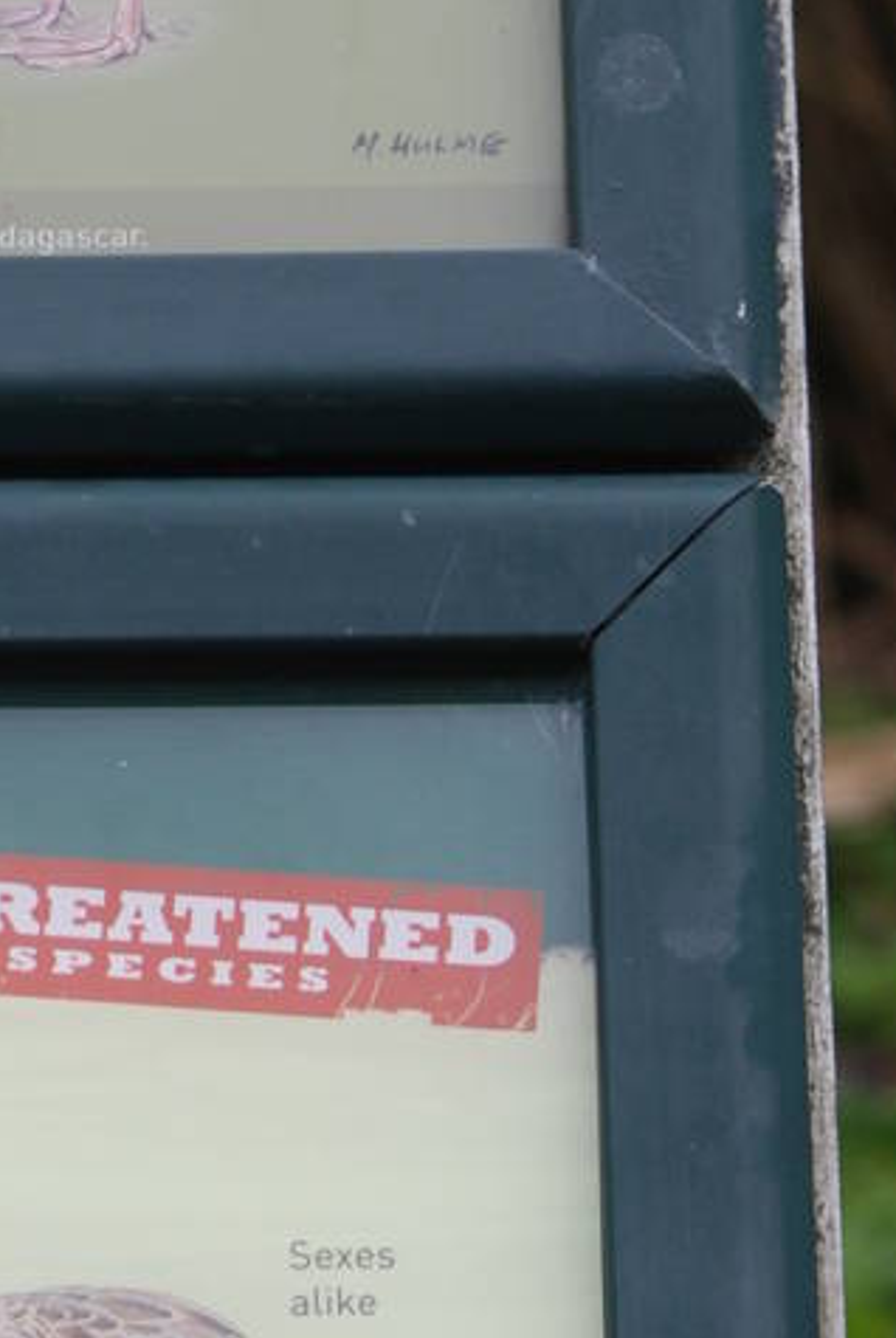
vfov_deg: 5.8
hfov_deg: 3.9
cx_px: -461
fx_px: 13177
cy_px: 394
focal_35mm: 354
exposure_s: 1/400
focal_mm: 70
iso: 200
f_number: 5
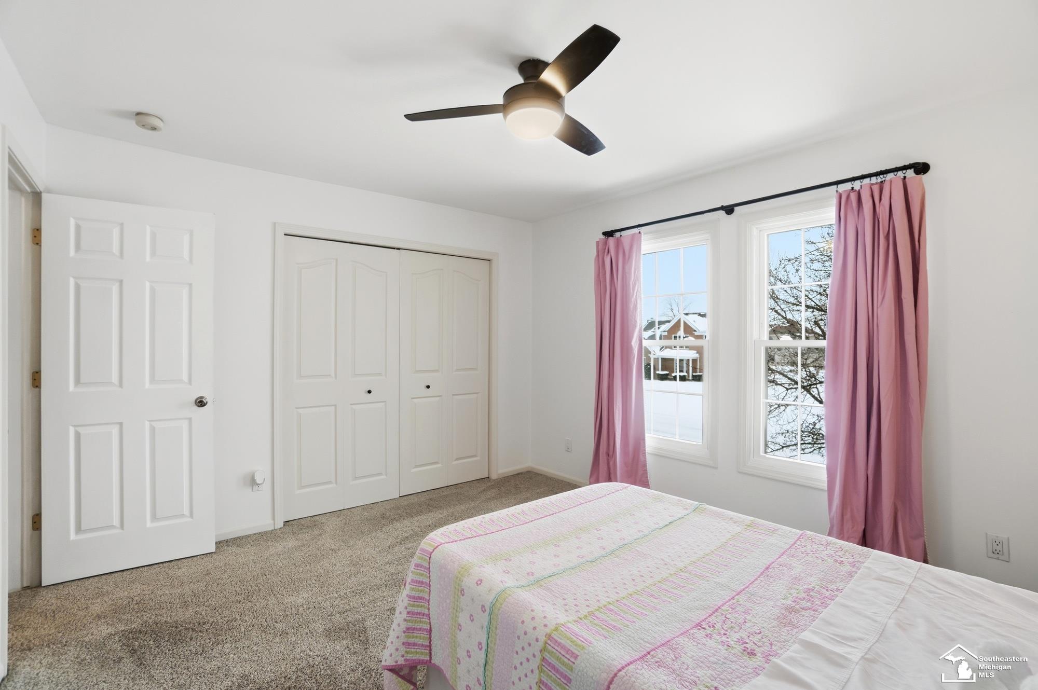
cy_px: 345
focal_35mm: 15
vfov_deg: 77.2
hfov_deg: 100.4
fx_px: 432
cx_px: 519
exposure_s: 1/640
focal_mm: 10
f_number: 4
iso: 100
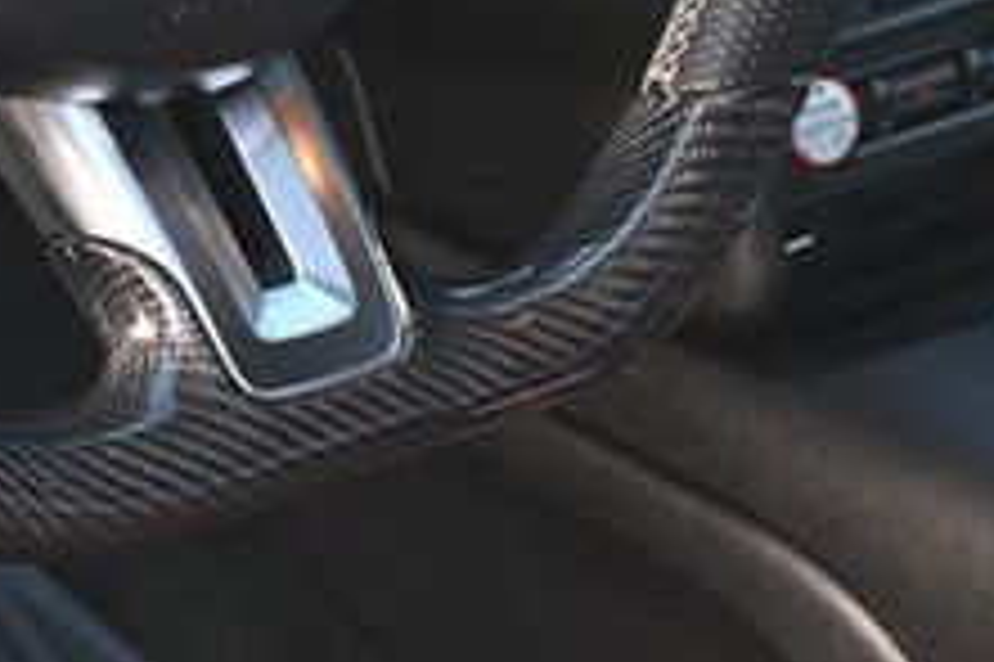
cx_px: 72
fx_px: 3772
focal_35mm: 137
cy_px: -288
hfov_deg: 14.8
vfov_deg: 9.8
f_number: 5
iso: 720
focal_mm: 31.5
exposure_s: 1/125
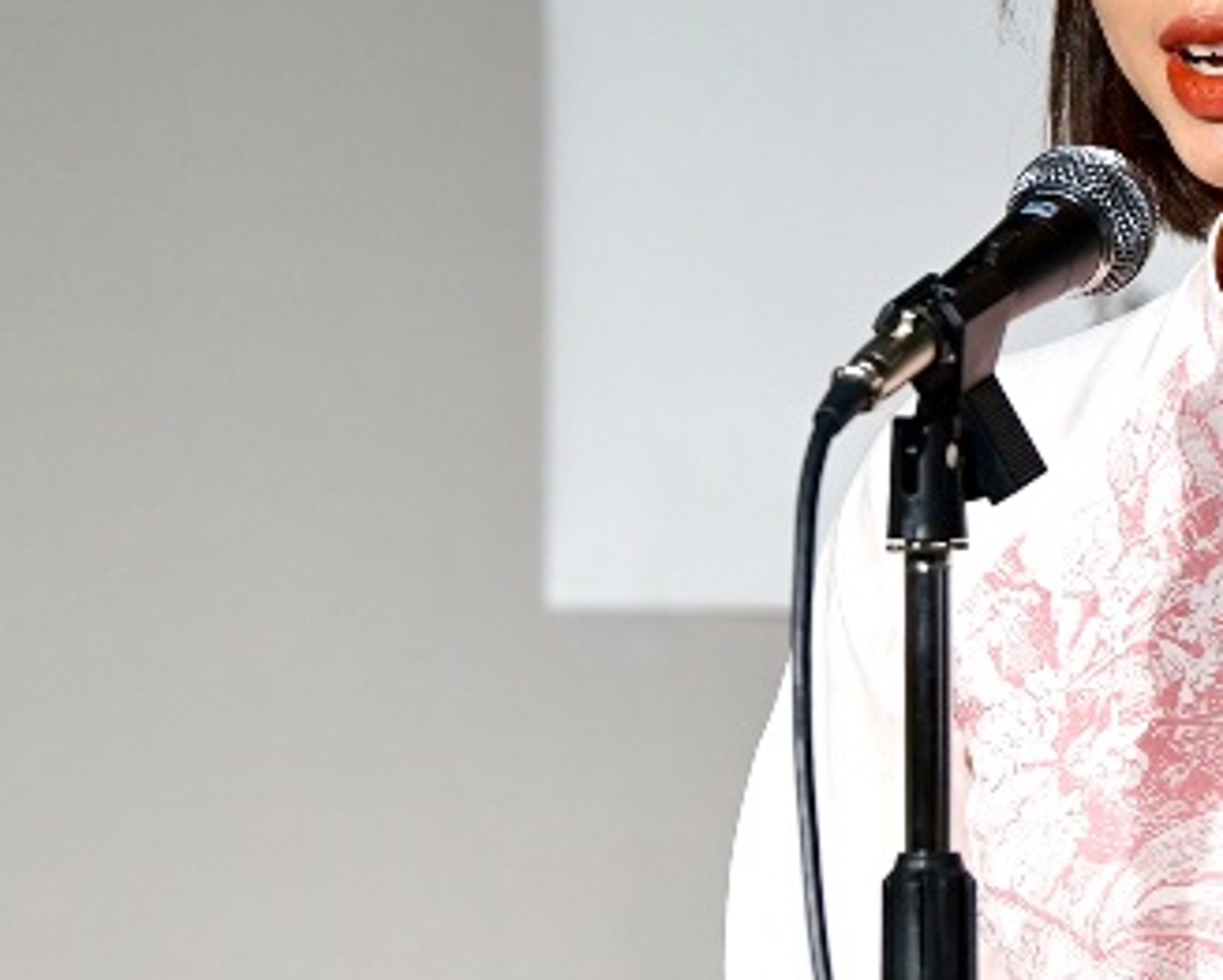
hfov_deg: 3.3
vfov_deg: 2.6
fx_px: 21260
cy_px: 290
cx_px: 1178
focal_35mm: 587
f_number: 4
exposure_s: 1/250
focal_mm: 200
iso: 800
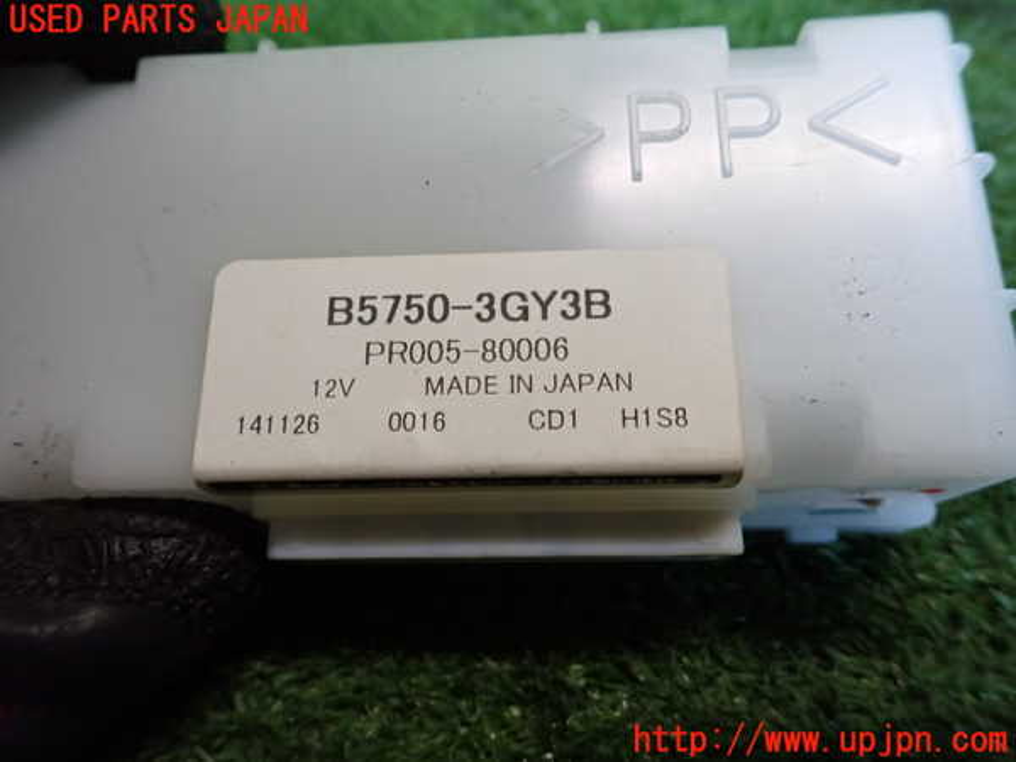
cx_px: 508
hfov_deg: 69.4
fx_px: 734
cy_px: 381
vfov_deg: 54.9
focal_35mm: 25
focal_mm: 4.5
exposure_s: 1/100
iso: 500
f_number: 2.8
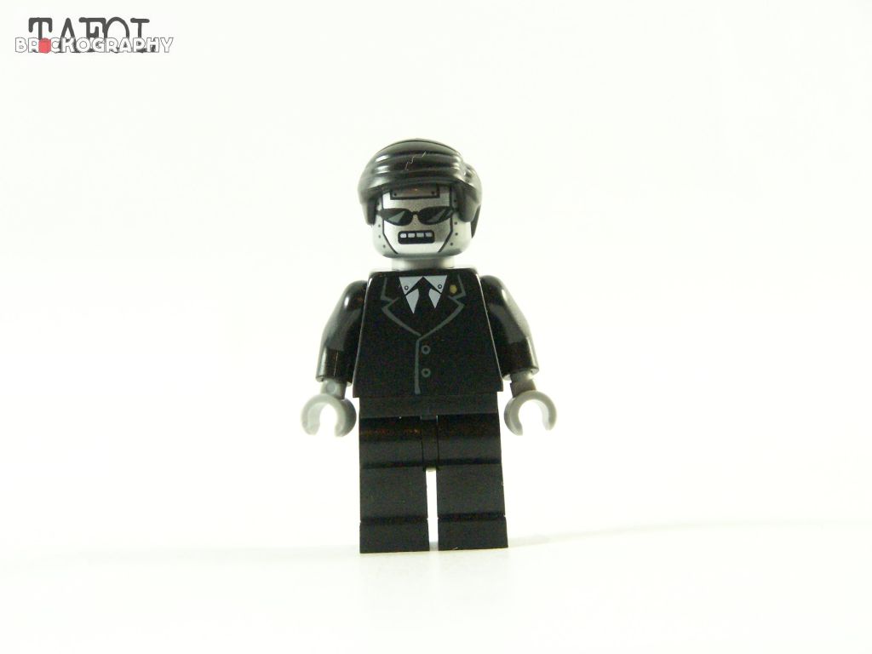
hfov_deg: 18.7
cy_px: 327
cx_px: 436
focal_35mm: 105
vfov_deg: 14.1
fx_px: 2645
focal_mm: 17.5
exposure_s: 1/60
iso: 400
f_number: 3.6
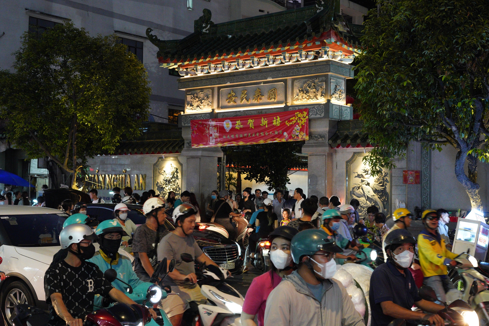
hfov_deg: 39.6
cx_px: 244
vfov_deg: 27.0
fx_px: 679
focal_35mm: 50
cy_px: 163
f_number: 5
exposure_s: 1/100
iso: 8000
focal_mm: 50
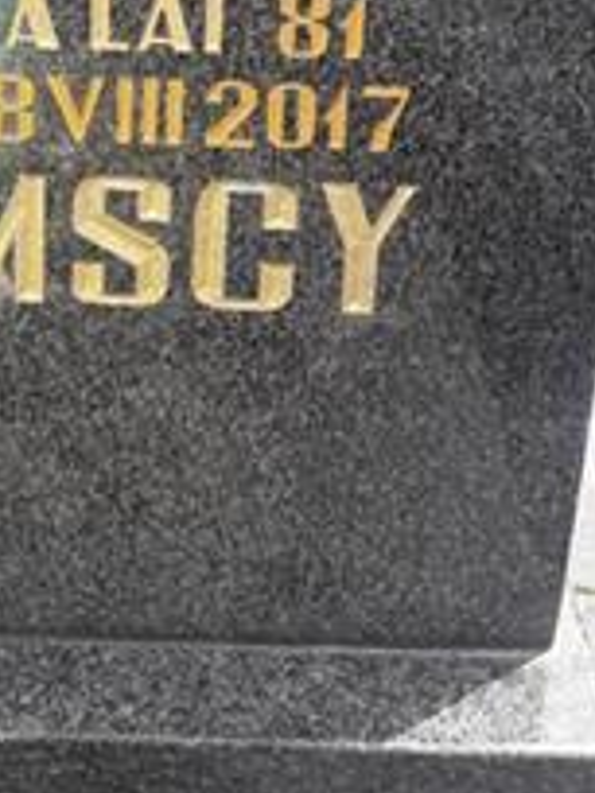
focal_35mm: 66
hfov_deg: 22.0
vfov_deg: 26.8
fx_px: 1513
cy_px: -97
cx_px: 128
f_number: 1.9
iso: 40
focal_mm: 3.7
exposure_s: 1/372
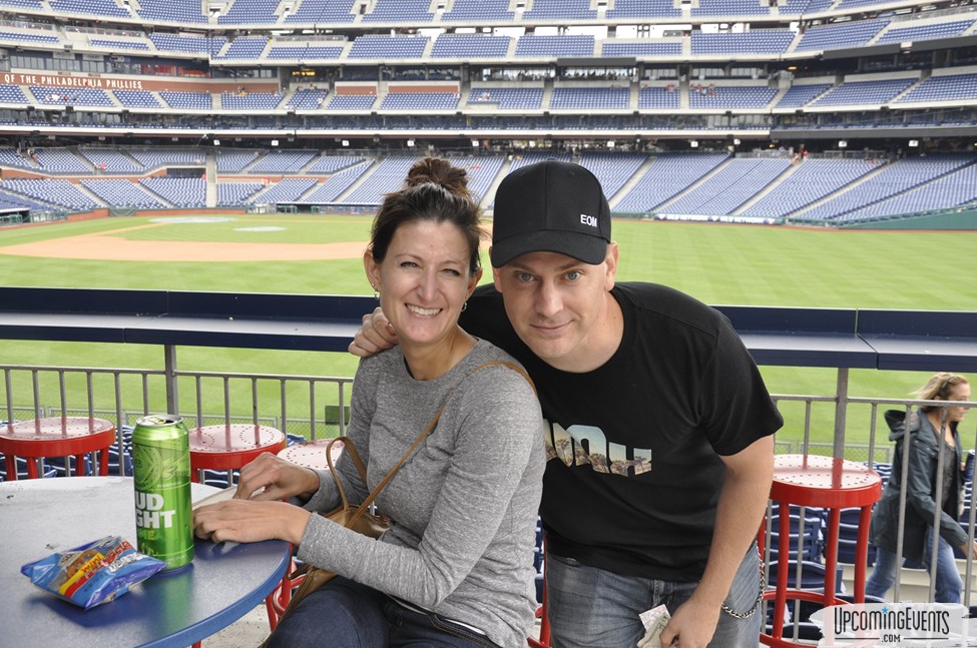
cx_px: 478
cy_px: 325
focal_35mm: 40
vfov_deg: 33.3
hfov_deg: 48.5
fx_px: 1084
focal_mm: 26
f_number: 8
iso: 400
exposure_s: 1/60
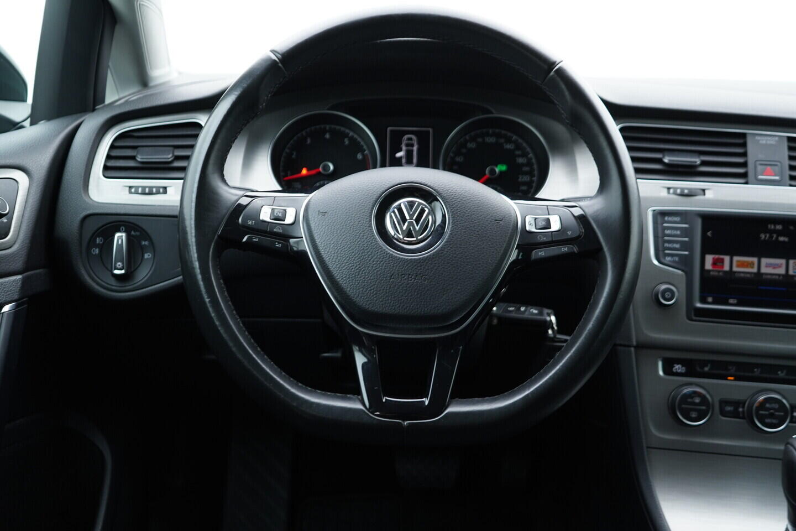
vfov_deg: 36.9
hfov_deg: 53.1
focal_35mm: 36
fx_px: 796
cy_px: 266
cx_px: 398
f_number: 2.8
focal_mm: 24
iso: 250
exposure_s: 1/40
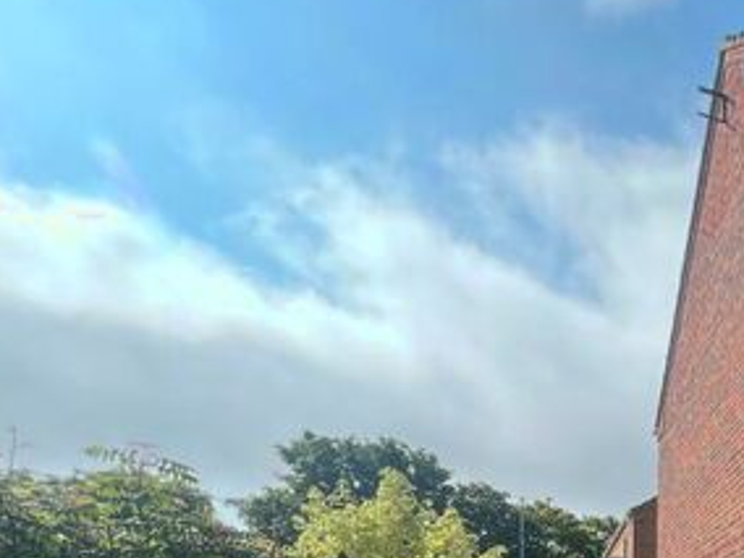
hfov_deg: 39.4
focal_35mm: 32
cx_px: 909
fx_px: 688
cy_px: 651
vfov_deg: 35.7
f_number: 1.8
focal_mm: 1.57
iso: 32
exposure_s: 1/1024
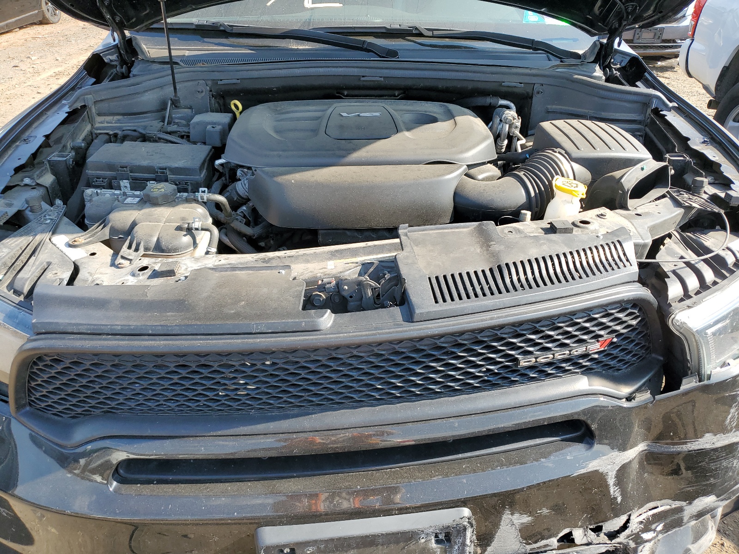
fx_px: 555
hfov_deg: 67.3
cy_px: 277
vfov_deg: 53.1
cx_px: 370
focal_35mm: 26
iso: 50
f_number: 1.5
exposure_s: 1/714
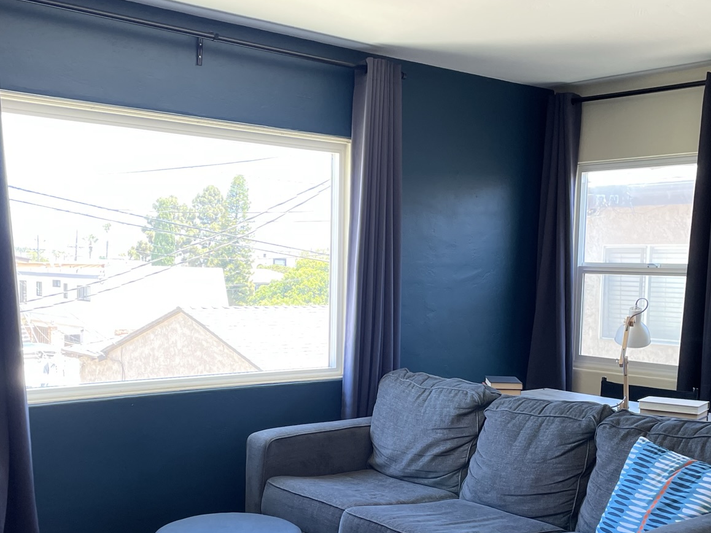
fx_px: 945
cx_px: 363
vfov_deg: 31.3
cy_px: 352
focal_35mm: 46
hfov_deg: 41.2
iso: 80
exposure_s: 1/120
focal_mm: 4.2
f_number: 1.6
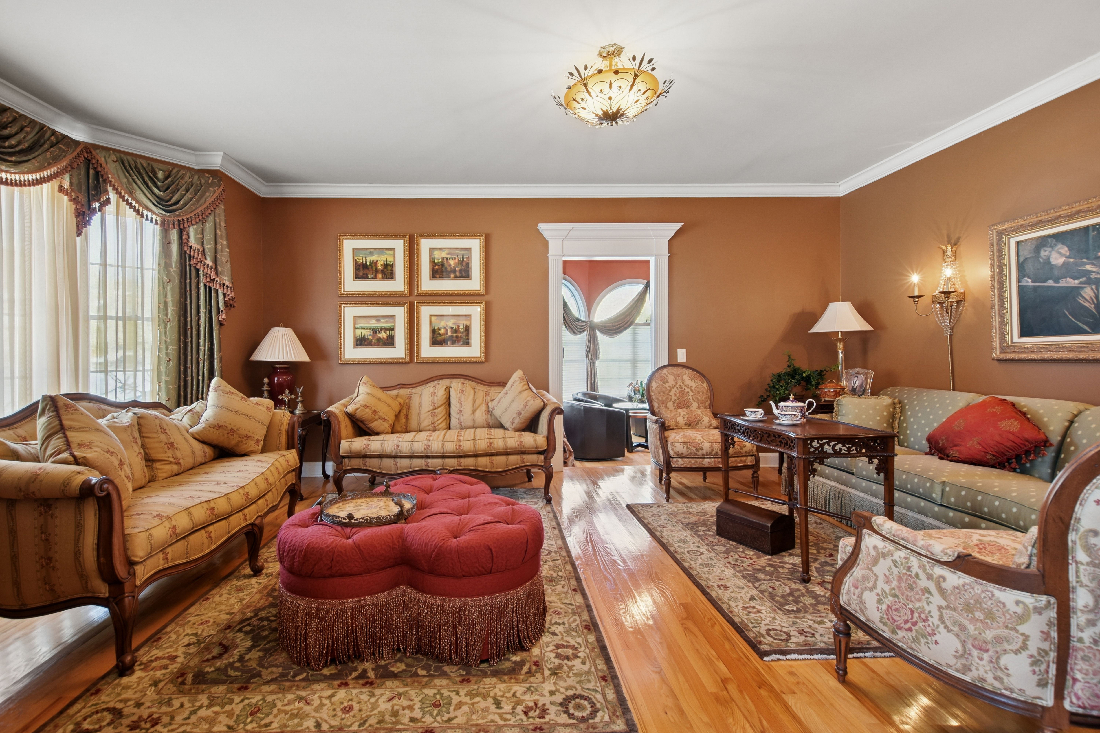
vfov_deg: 77.3
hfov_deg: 100.4
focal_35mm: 15
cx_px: 550
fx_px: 458
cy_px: 366
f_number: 8
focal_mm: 10
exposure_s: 1/4
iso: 500
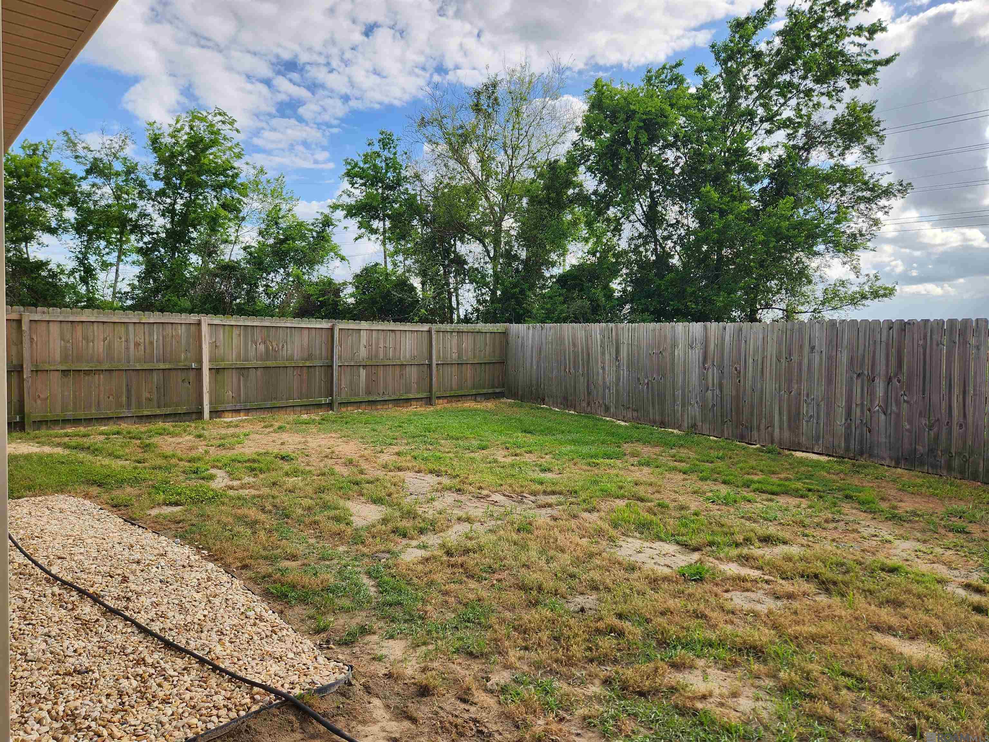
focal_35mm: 23
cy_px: 371
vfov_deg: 58.9
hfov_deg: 73.9
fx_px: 657
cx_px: 494
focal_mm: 5.4
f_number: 1.8
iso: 20
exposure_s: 1/1002
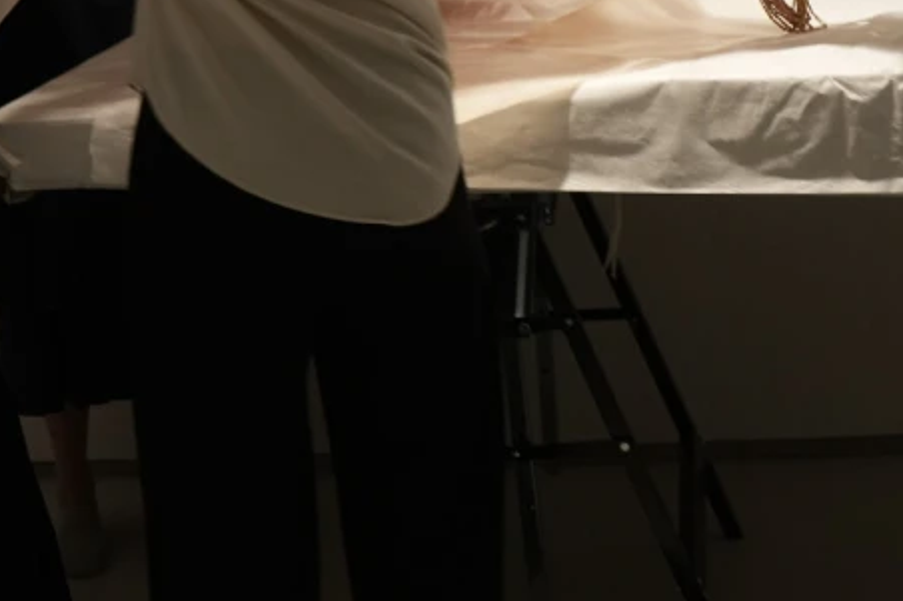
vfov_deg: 16.8
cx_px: 489
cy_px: -166
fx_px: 1931
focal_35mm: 77
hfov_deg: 26.3
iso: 1250
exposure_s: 1/30
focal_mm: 29
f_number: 5.6
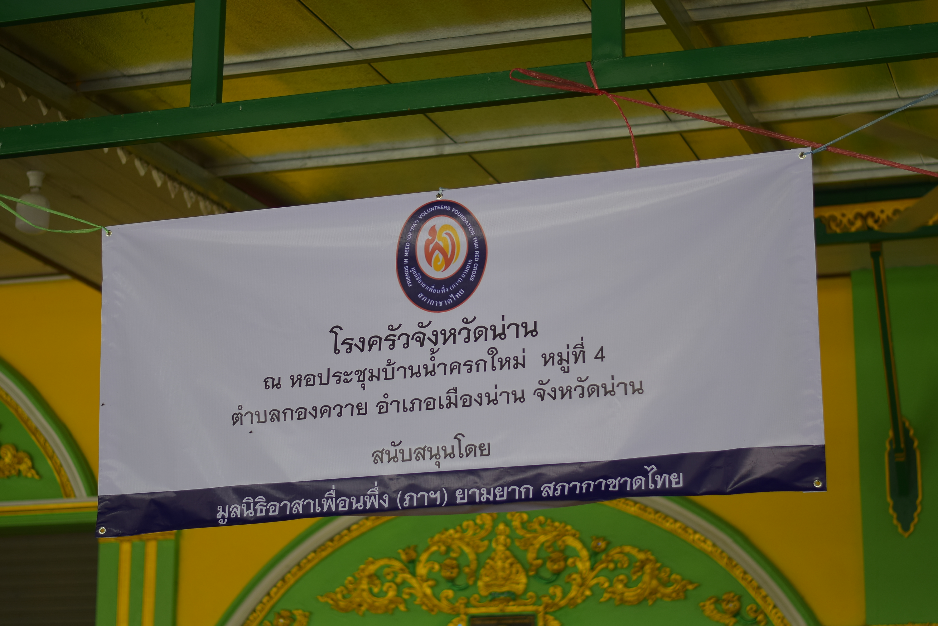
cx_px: 469
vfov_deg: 18.2
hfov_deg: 27.0
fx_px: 1955
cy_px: 313
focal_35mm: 75
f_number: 1.8
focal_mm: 50
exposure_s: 1/500
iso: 125
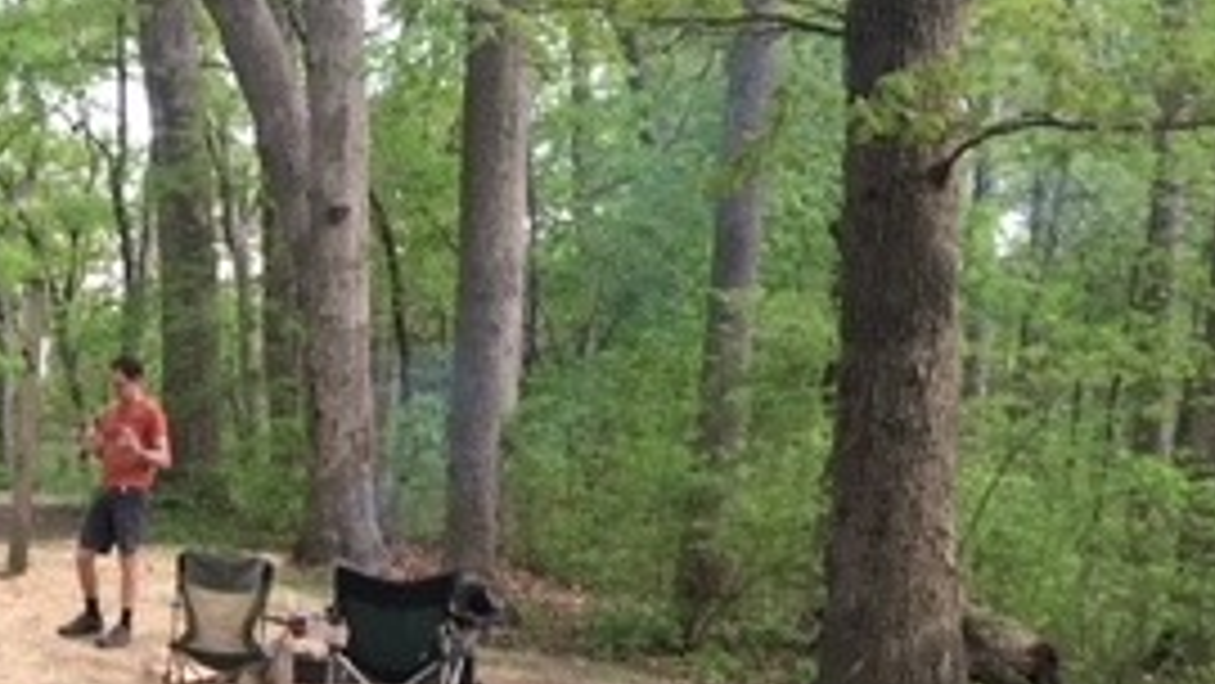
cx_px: -122
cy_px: 828
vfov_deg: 15.5
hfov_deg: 26.1
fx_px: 2417
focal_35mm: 75
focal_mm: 4.15
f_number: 2.2
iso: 50
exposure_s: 1/30
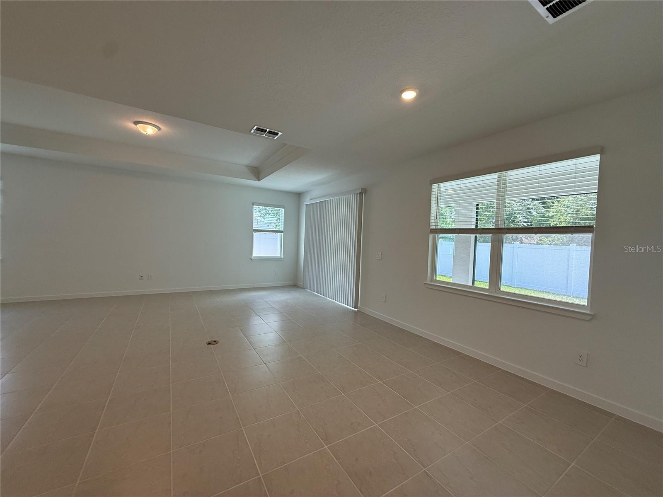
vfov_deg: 85.7
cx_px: 332
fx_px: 268
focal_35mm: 14
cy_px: 248
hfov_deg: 102.1
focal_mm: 2.22
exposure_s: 1/120
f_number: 2.2
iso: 80
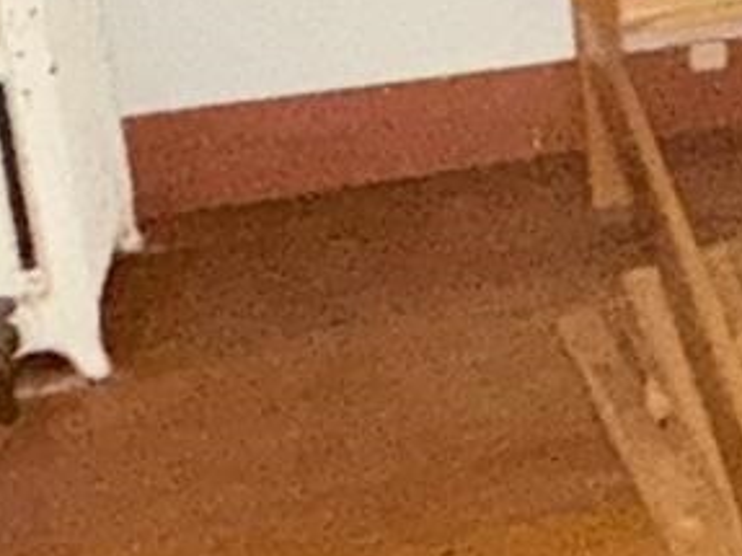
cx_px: 1337
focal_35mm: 100
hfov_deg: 16.4
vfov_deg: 14.4
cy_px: -78
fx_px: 2143
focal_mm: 2.22
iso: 640
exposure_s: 1/40
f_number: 2.2
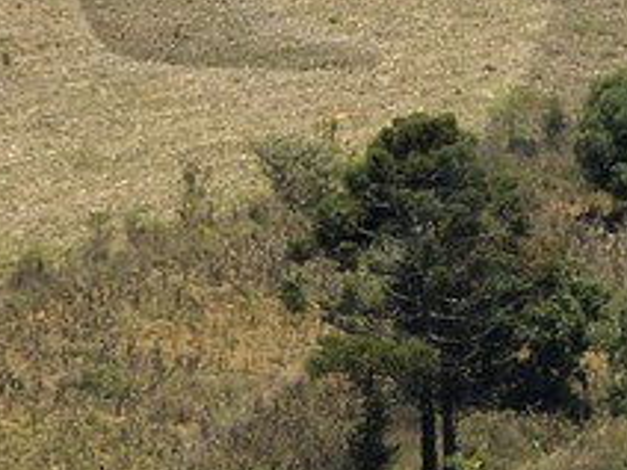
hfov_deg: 1.2
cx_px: -473
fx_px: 29560
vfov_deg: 0.9
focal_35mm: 1632
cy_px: -411
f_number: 5.3
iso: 100
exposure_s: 1/400
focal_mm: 150
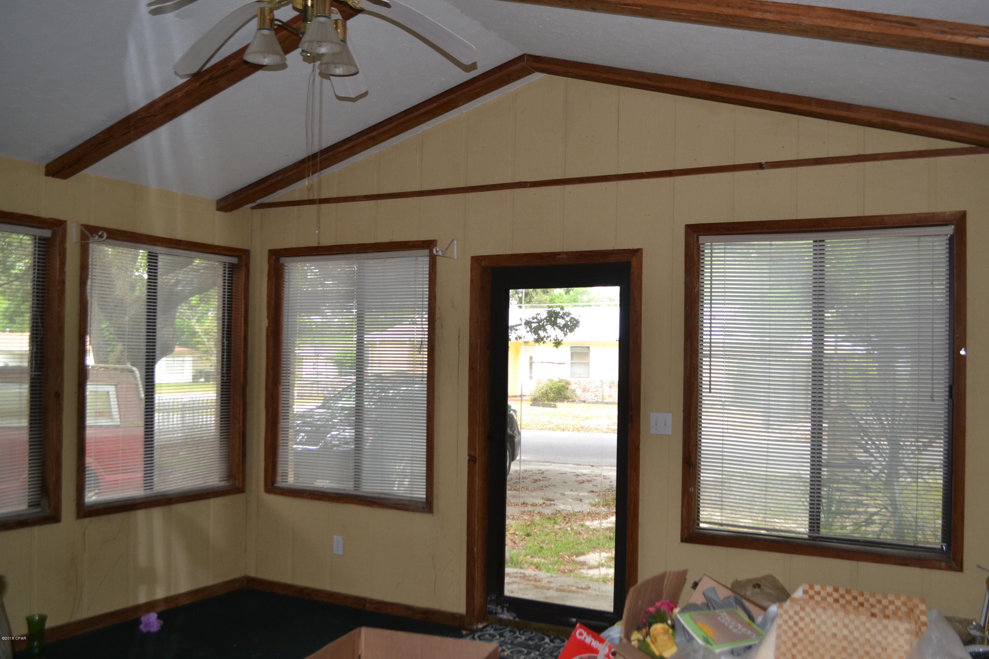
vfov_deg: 40.0
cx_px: 494
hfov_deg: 57.2
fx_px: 907
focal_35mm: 33
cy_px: 330
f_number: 4
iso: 400
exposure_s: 1/80
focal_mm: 22
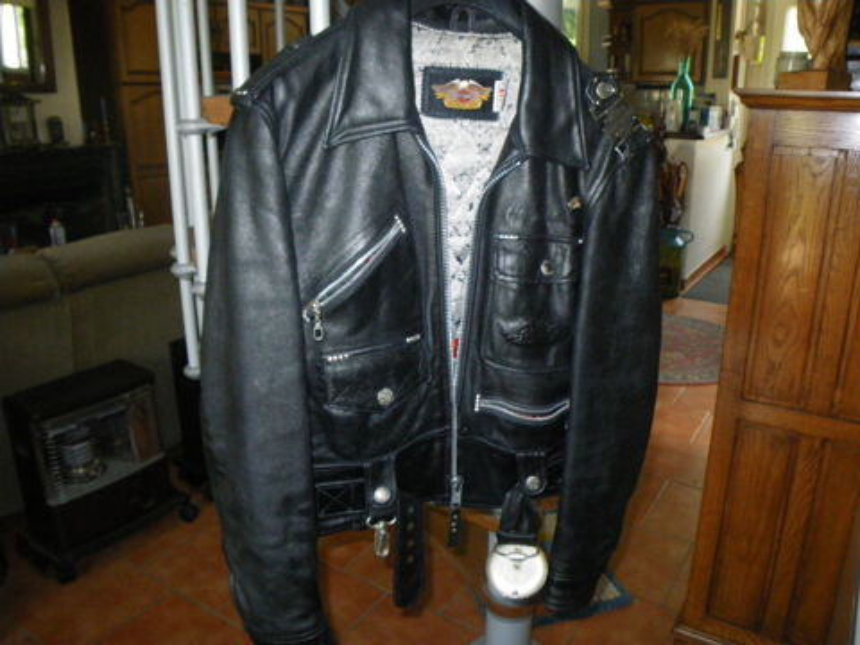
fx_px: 696
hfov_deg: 63.4
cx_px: 430
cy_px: 322
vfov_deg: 49.7
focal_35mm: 28
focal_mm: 5
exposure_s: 1/50
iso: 400
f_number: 4.2
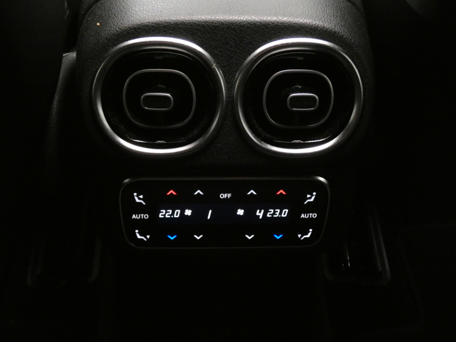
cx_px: 228
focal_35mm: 46
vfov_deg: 31.5
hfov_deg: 41.2
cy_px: 171
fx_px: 606
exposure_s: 1/8
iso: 1600
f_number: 3.8
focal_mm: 8.2
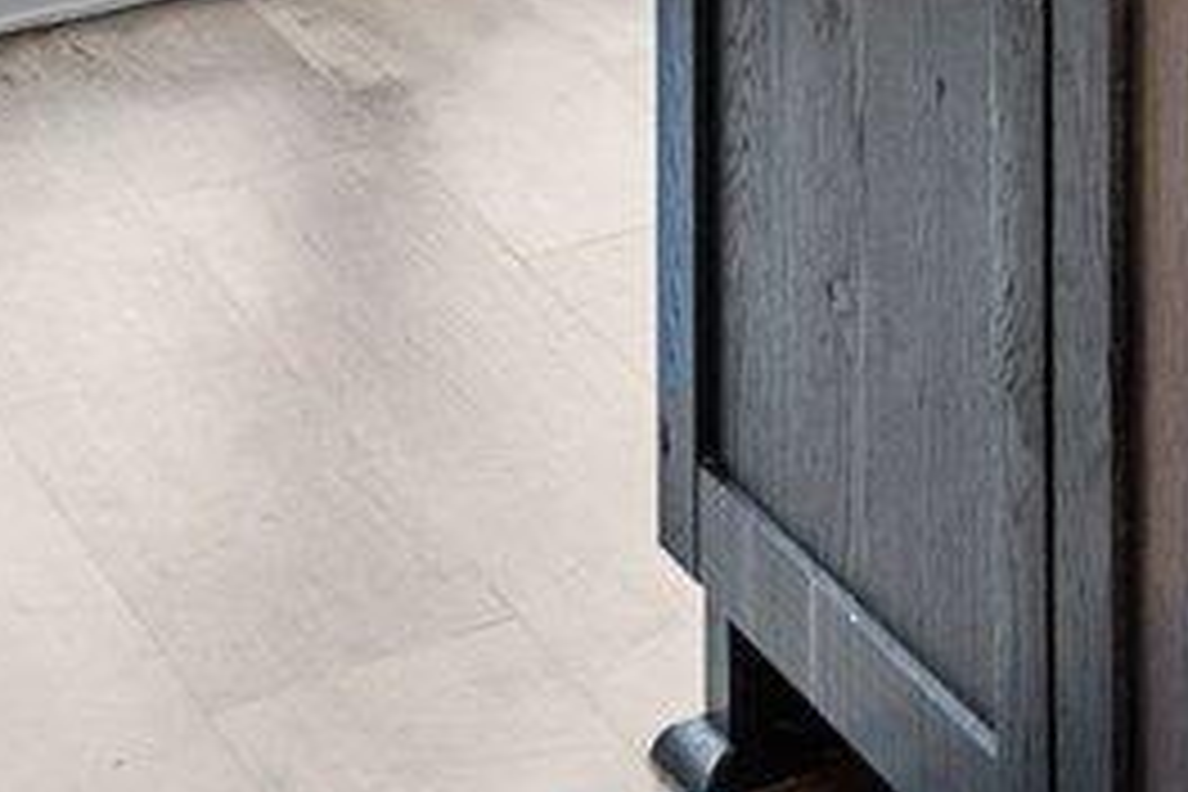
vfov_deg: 8.7
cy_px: -1559
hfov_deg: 11.6
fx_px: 4356
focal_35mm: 132
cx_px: 3141
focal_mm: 17
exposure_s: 1/15
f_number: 4
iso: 320
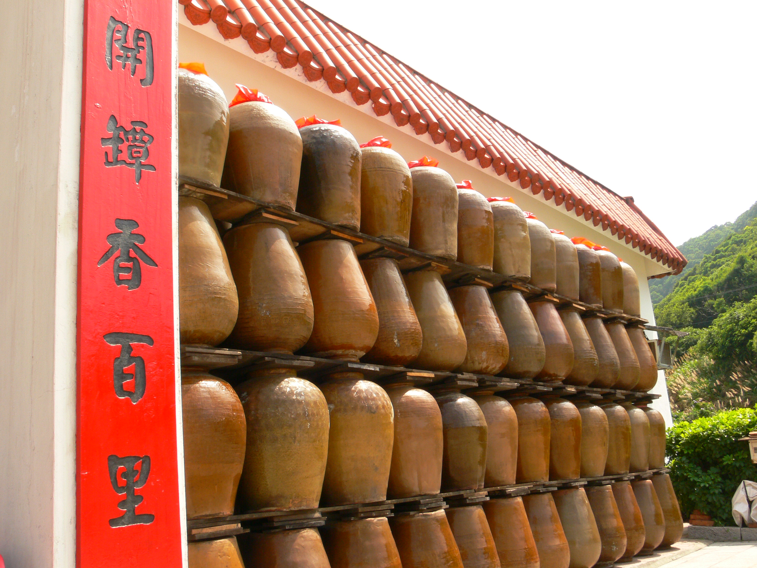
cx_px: 378
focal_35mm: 35
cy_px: 284
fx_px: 765
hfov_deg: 52.6
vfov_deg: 40.7
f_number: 10
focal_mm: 7.4
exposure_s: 1/60
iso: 100
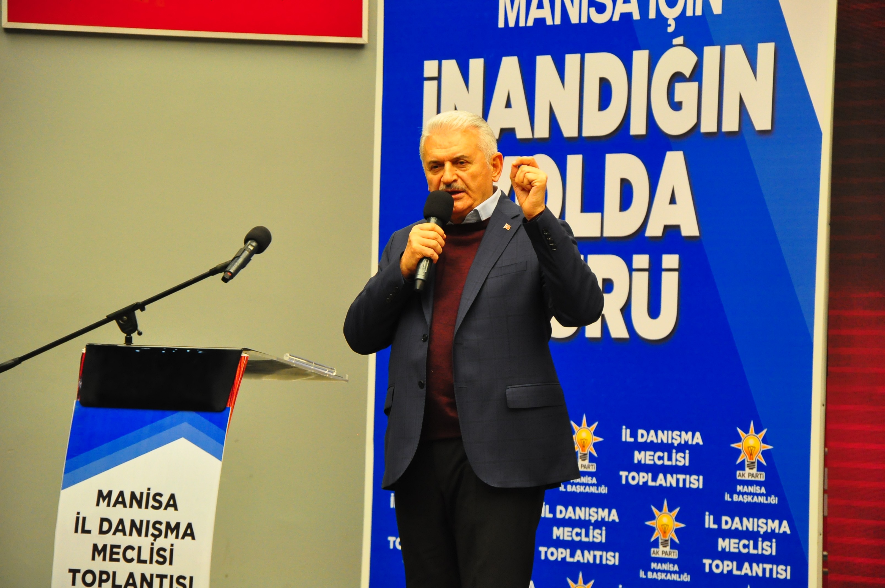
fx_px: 3867
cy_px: 294
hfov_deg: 13.1
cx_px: 442
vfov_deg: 8.7
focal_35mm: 158
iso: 1250
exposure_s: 1/100
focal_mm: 105
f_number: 5.6
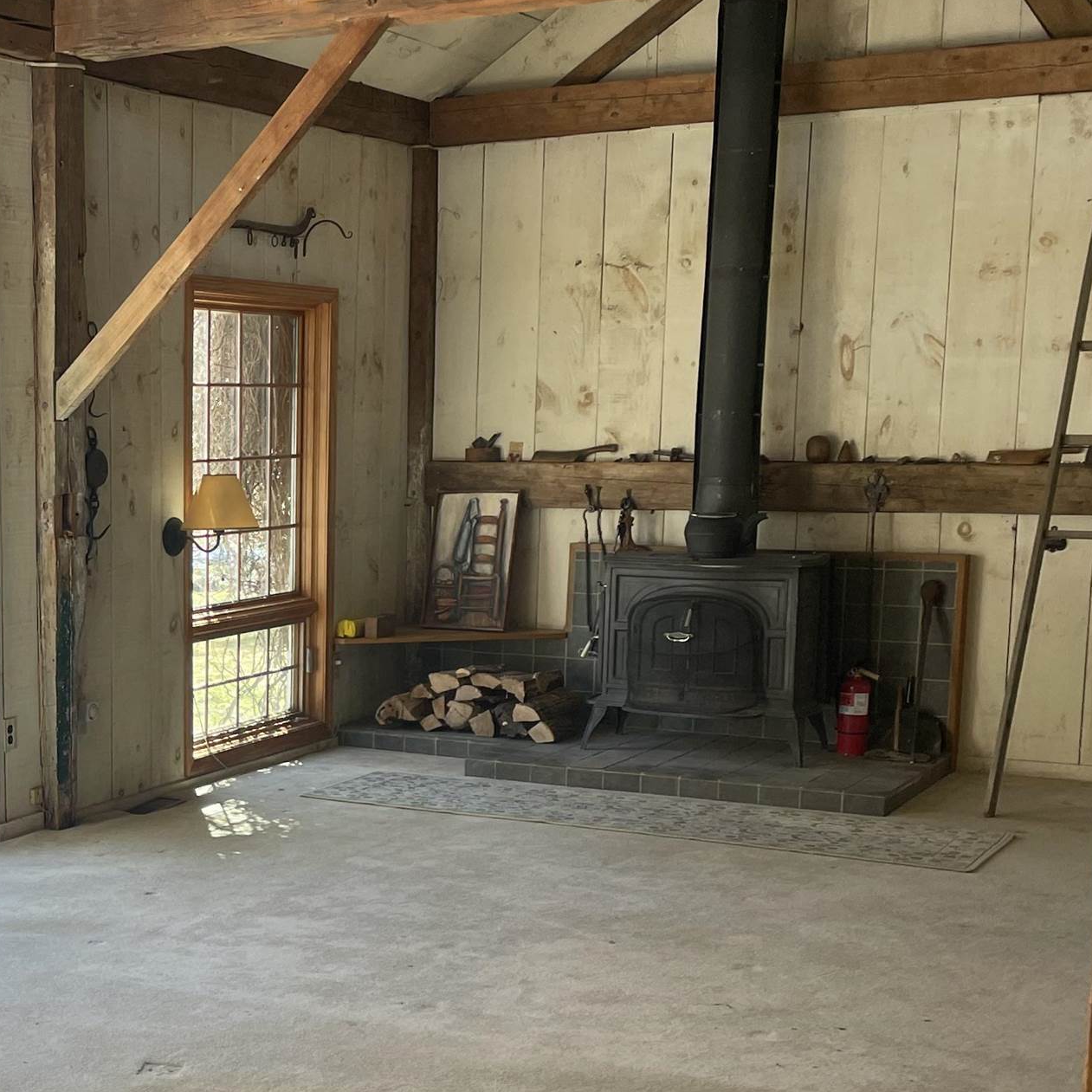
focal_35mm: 56
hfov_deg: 29.0
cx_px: 61
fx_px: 1999
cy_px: 753
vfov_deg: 30.3
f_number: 1.6
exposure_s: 1/121
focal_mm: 4.2
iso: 40
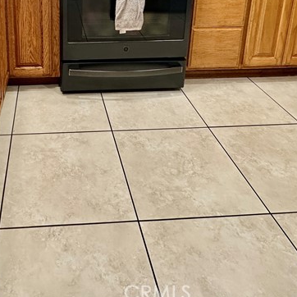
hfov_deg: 45.3
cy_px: -10
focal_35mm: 35
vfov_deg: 40.4
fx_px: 340
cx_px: 68
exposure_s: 1/60
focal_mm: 2.22
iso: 160
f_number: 2.2
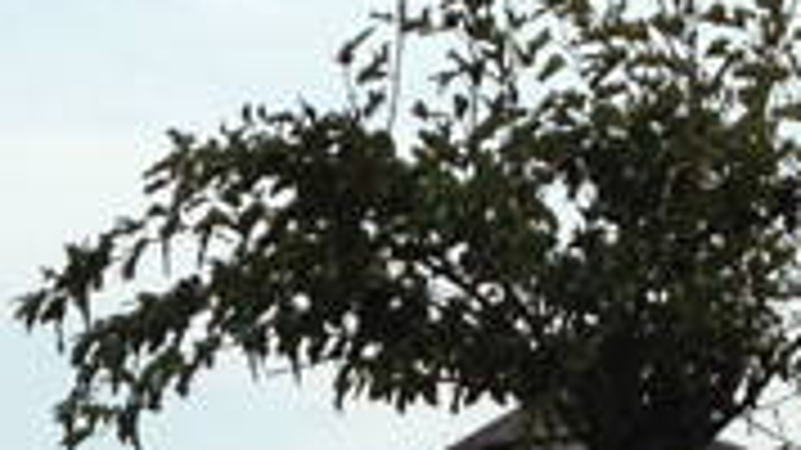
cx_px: -225
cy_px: 1526
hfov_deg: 8.3
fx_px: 5478
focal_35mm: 258
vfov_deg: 4.5
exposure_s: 1/2262
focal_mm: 4.12
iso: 50
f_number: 2.4
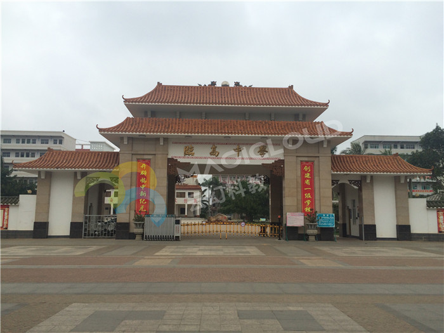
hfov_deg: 61.7
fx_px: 372
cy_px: 166
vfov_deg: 48.2
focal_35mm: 29
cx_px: 222
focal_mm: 4.15
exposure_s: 1/774
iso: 32
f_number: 2.2
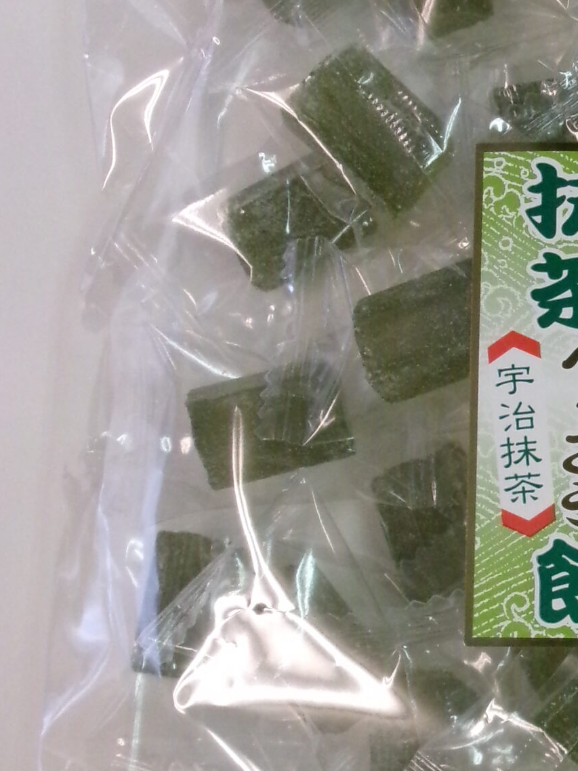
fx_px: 1804
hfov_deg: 17.6
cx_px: 622
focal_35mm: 81
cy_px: 491
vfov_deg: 24.1
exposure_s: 1/100
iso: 800
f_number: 4.5
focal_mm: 6.4
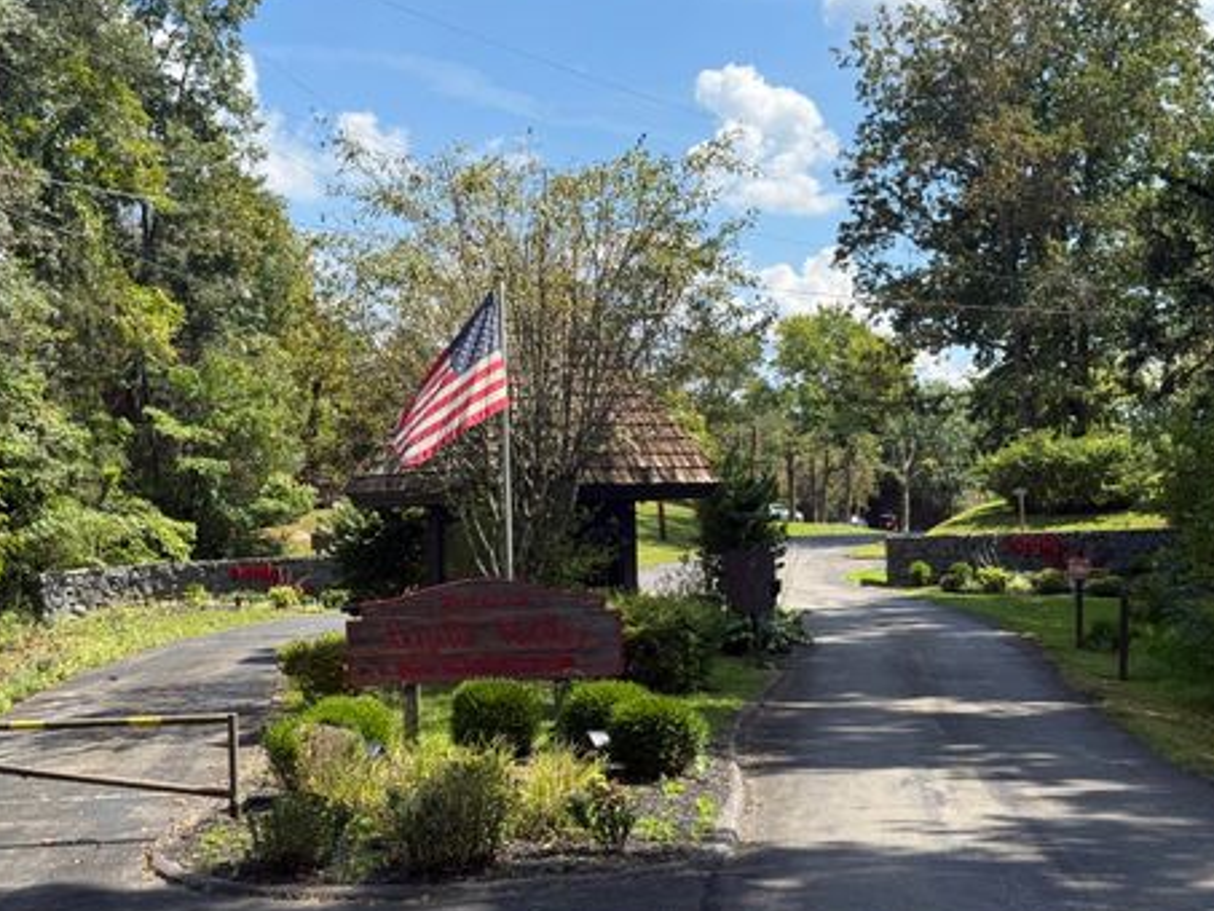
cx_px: 598
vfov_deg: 27.5
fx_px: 1859
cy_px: 465
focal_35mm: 53
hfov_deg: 36.2
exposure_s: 1/2762
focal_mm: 6.76
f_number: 1.78
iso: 64
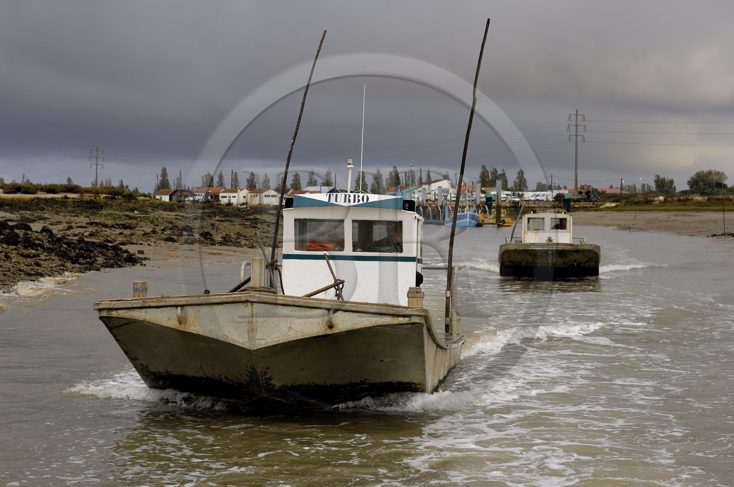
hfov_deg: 24.2
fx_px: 1710
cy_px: 244
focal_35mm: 84
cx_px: 367
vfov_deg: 16.2
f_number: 4.5
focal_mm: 56
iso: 100
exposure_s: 1/160
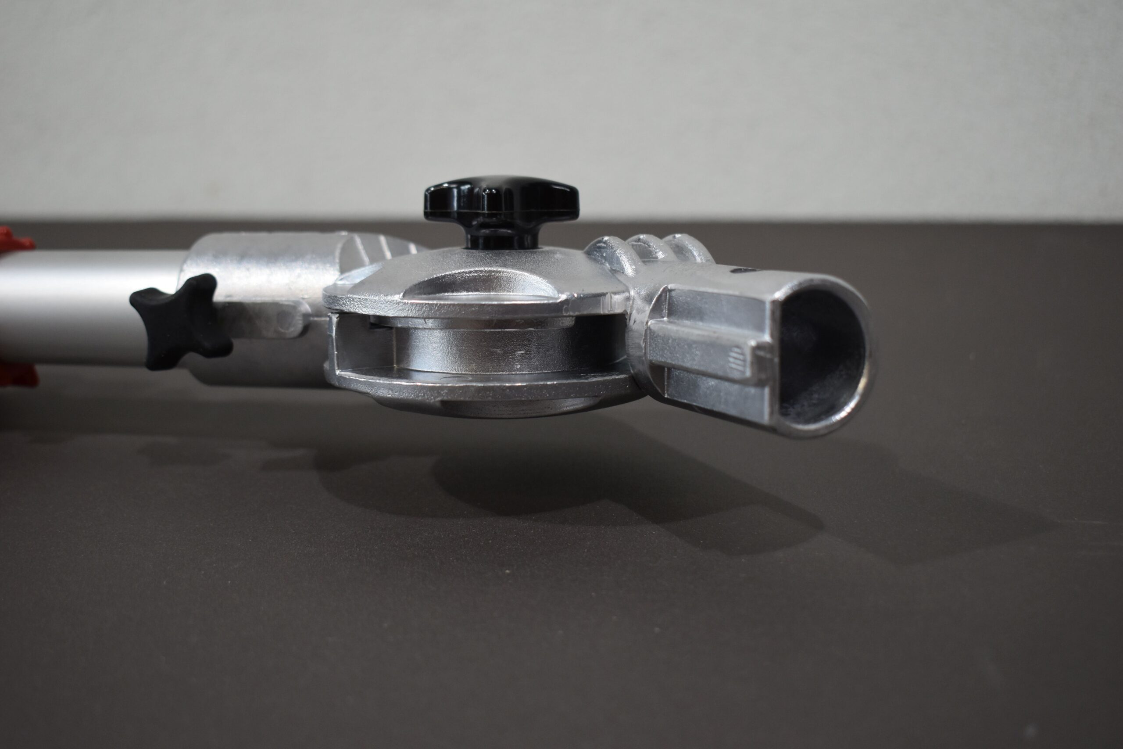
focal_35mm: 45
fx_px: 1404
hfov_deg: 43.6
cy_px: 374
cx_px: 562
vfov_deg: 29.9
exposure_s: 1/250
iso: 640
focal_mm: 30
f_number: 4.2
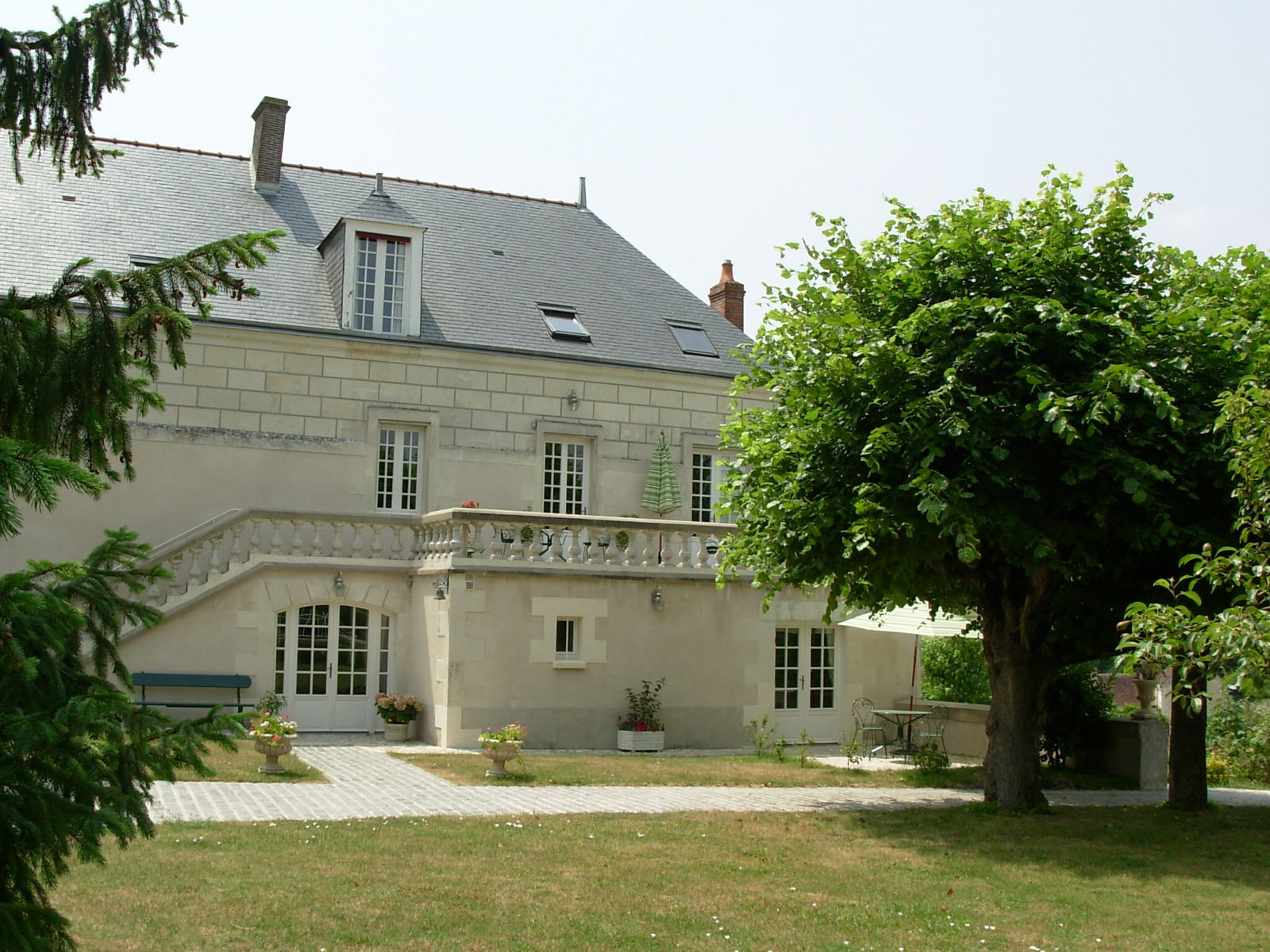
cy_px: 476
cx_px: 635
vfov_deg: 37.7
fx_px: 1394
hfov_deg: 49.0
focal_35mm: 38
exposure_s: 1/395
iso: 50
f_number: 4.9
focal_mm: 6.3
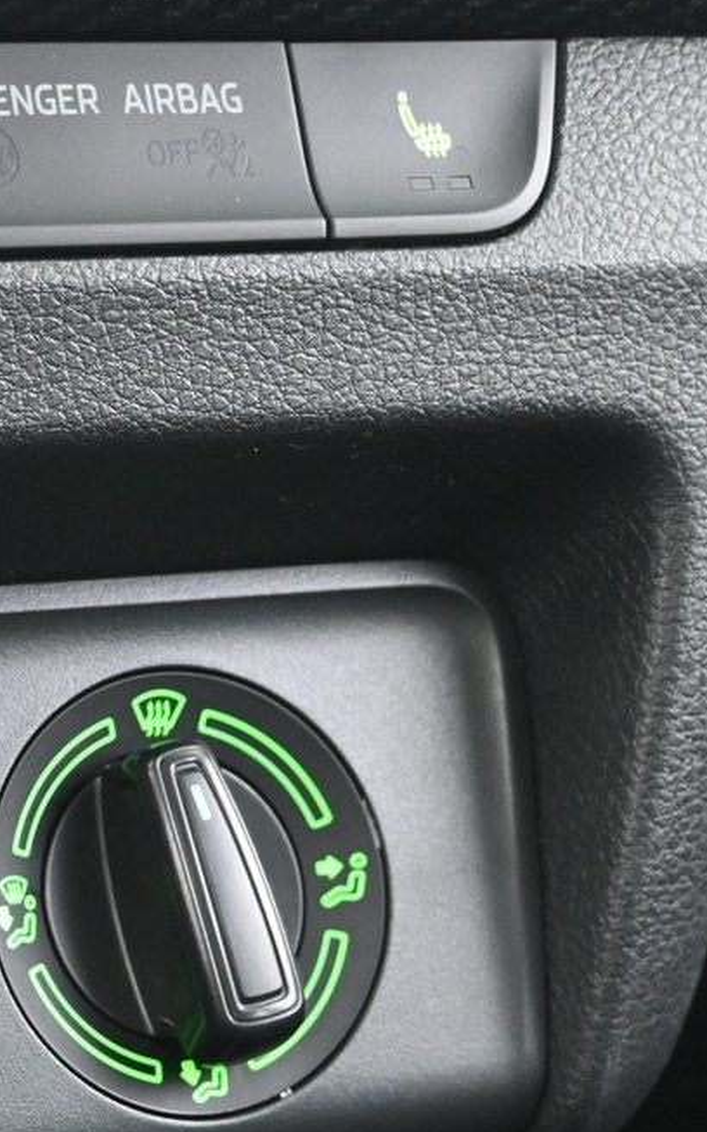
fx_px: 2691
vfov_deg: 23.4
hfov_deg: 13.9
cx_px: -400
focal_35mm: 87
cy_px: 896
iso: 2500
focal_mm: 23
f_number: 4.2
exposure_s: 1/4
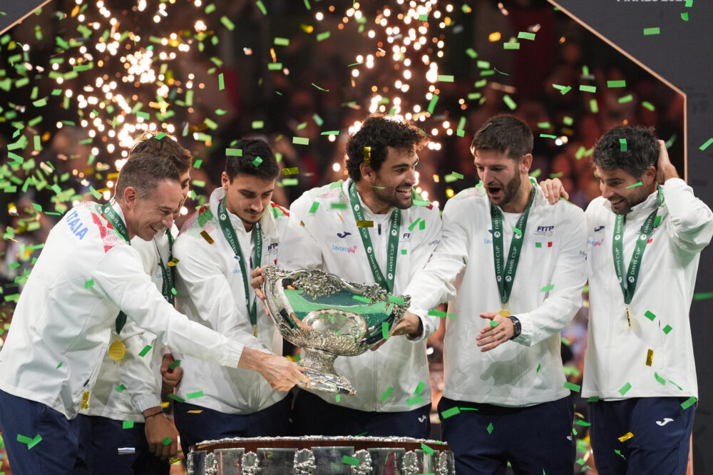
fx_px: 3267
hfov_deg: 12.5
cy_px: 238
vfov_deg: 8.3
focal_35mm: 165
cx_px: 356
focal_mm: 165
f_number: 3.2
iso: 2500
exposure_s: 1/1250
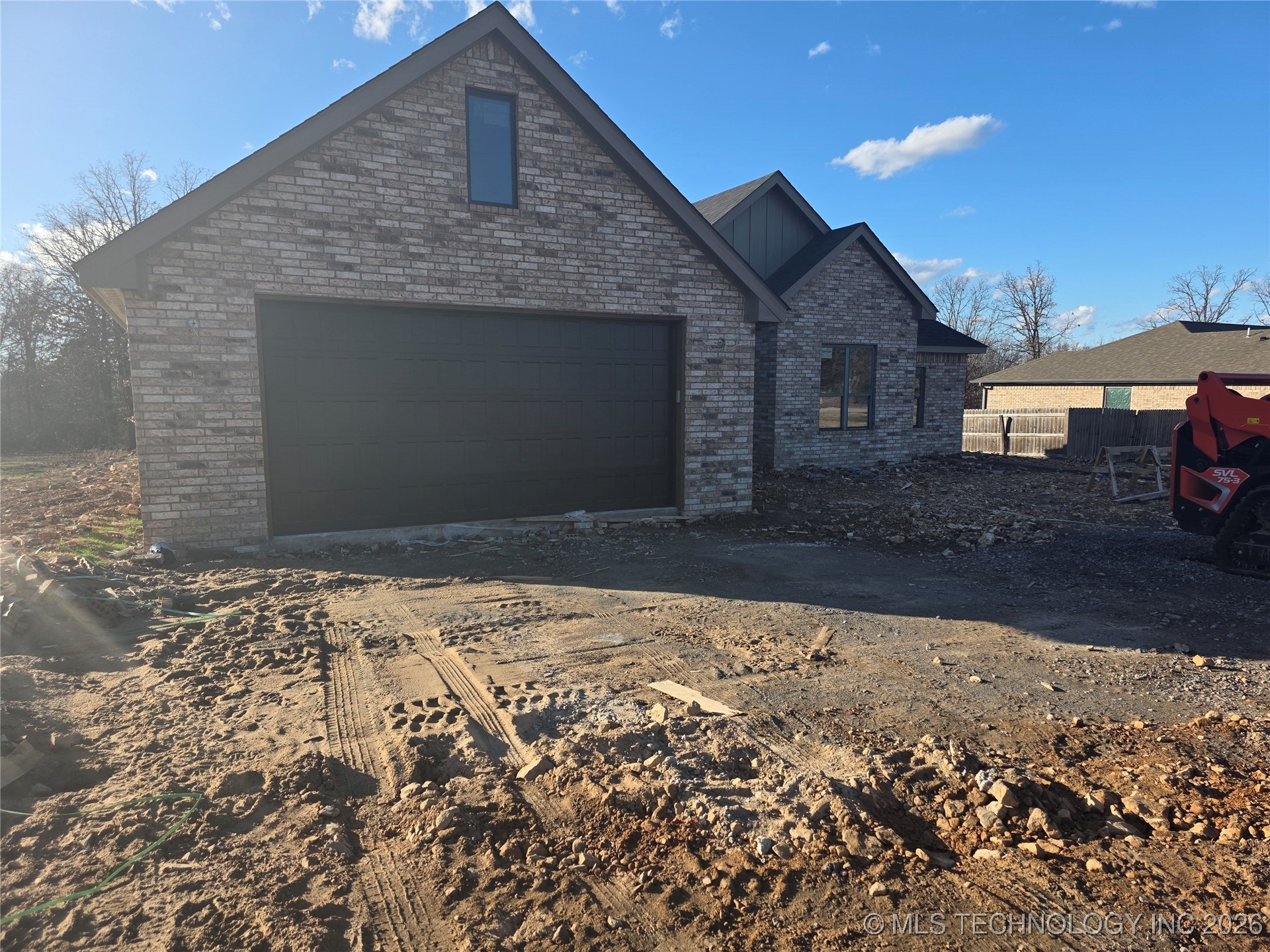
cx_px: 635
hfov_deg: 73.9
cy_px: 476
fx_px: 844
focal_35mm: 23
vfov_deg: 58.9
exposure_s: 1/3390
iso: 80
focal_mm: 6.3
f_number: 1.7
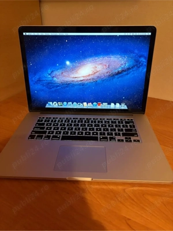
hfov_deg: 53.1
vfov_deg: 67.3
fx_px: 173
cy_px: 116
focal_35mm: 26
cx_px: 86
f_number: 1.6
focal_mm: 5.96
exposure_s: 1/33
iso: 500
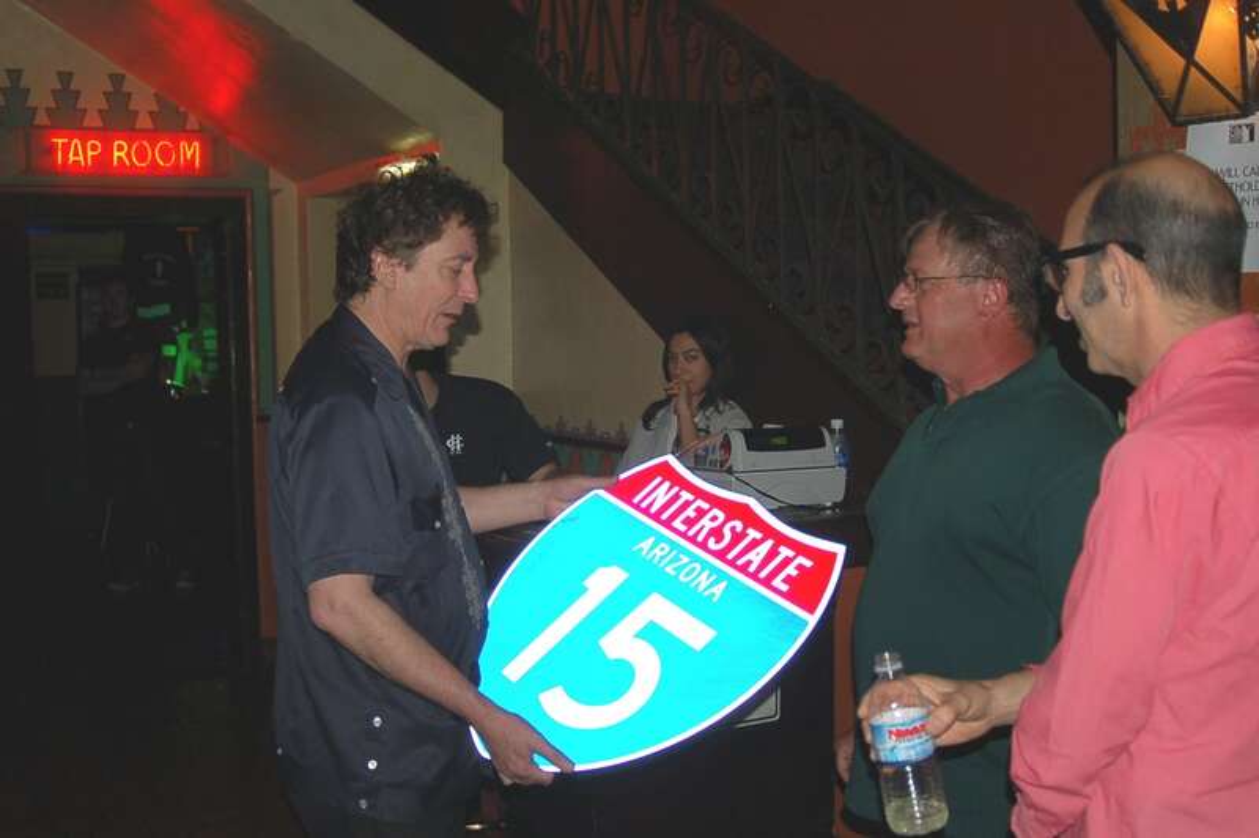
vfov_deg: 31.8
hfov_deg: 46.4
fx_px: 1468
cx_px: 630
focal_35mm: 42
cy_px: 419
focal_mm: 28
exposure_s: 1/60
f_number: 3.3
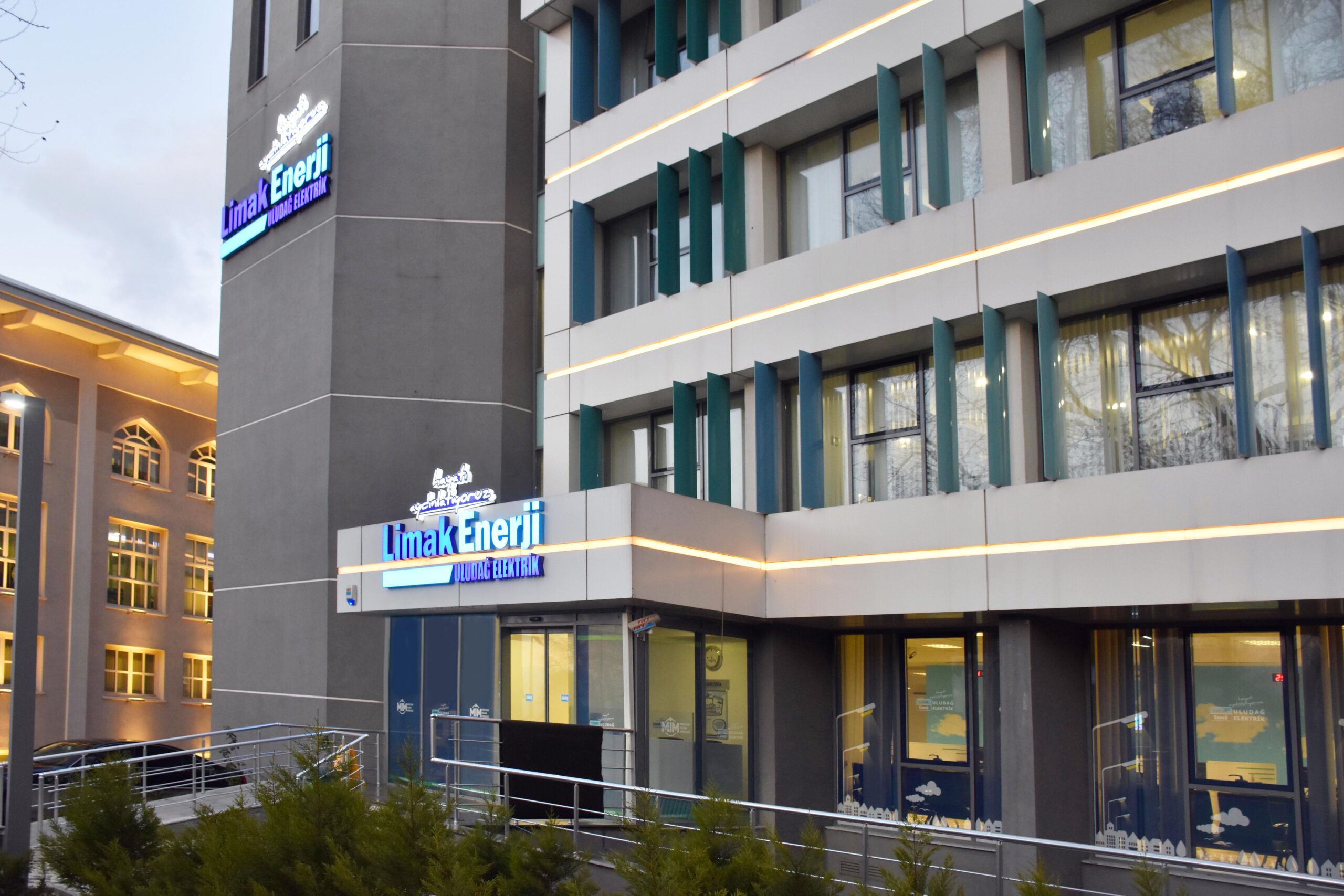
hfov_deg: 61.9
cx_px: 672
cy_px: 448
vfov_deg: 43.6
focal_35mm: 30
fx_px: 1120
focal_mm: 20
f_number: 4
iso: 800
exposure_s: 1/80
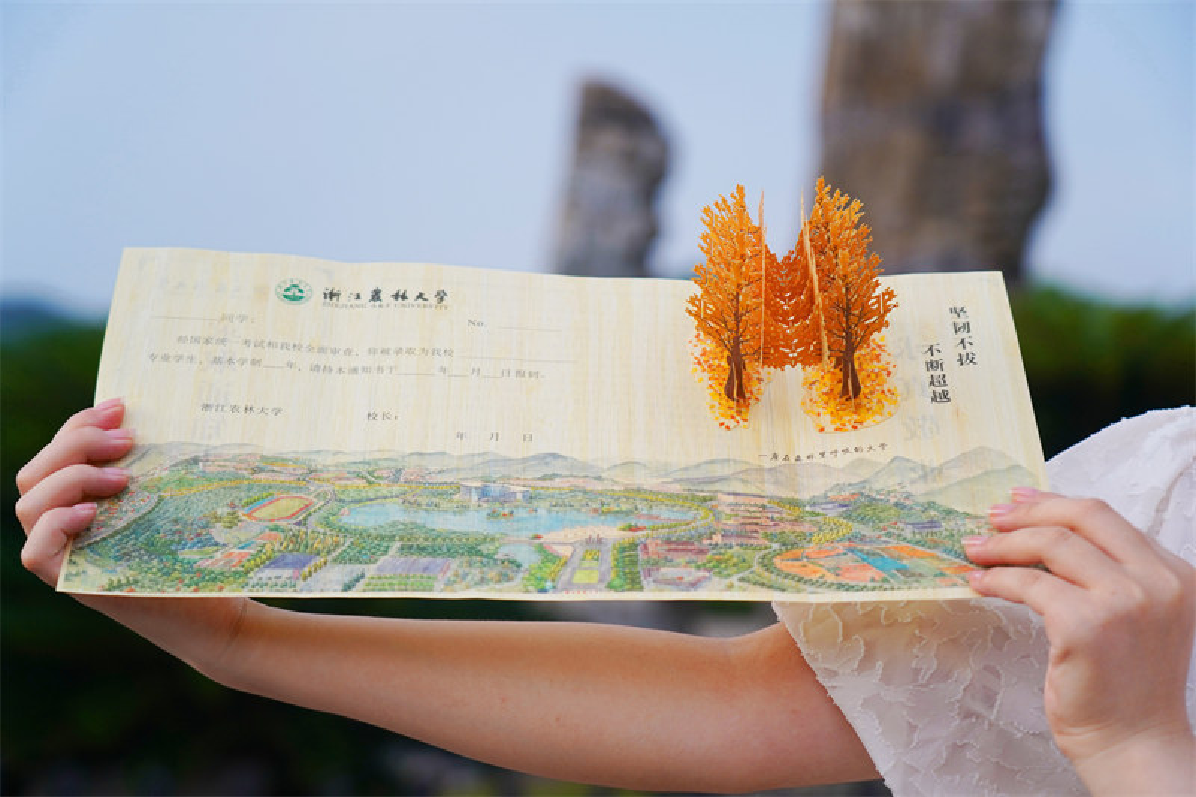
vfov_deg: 20.0
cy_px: 398
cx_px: 598
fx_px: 2259
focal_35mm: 68
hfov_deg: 29.7
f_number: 4
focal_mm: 68
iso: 400
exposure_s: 1/1250
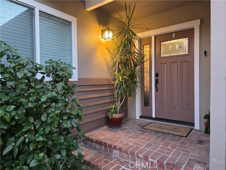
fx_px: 150
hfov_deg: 73.9
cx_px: 113
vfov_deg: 58.9
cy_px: 85
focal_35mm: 23
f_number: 1.7
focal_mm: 6.3
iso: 1000
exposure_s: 1/120
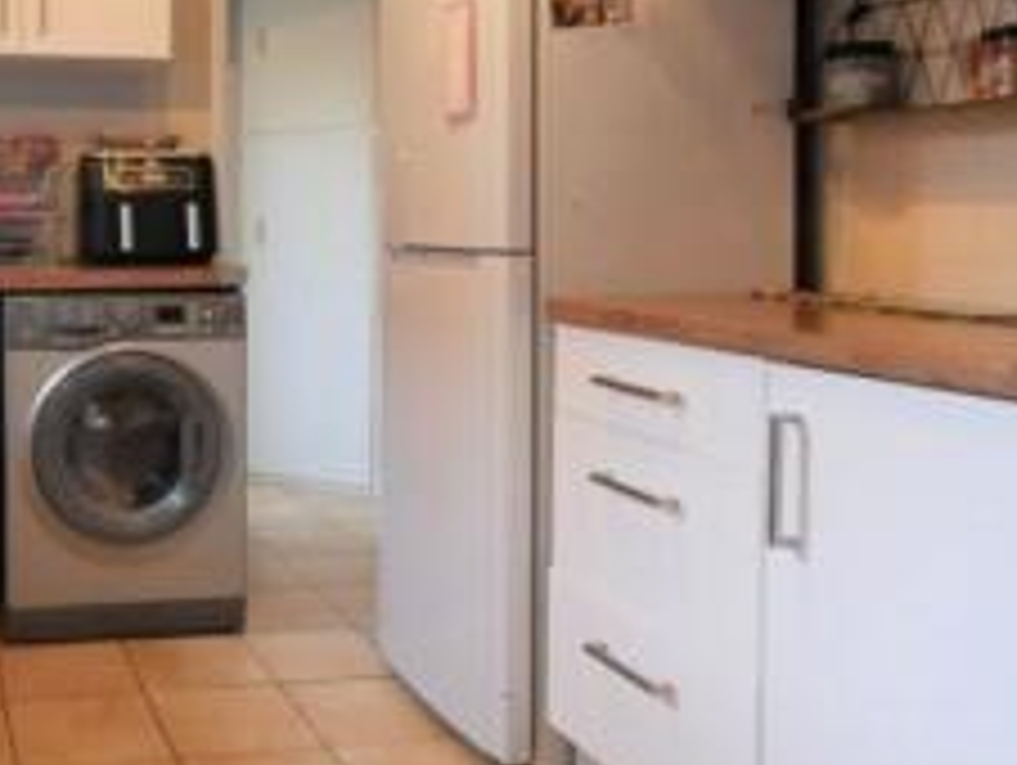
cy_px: 218
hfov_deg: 46.7
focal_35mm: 36
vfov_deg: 39.0
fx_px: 1059
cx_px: 117
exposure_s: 1/60
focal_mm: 7
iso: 800
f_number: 4
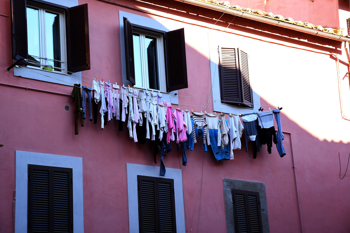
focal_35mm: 90
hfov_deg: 22.6
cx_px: 175
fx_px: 875
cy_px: 116
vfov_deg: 15.2
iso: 400
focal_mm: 60
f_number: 5.6
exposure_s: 1/200
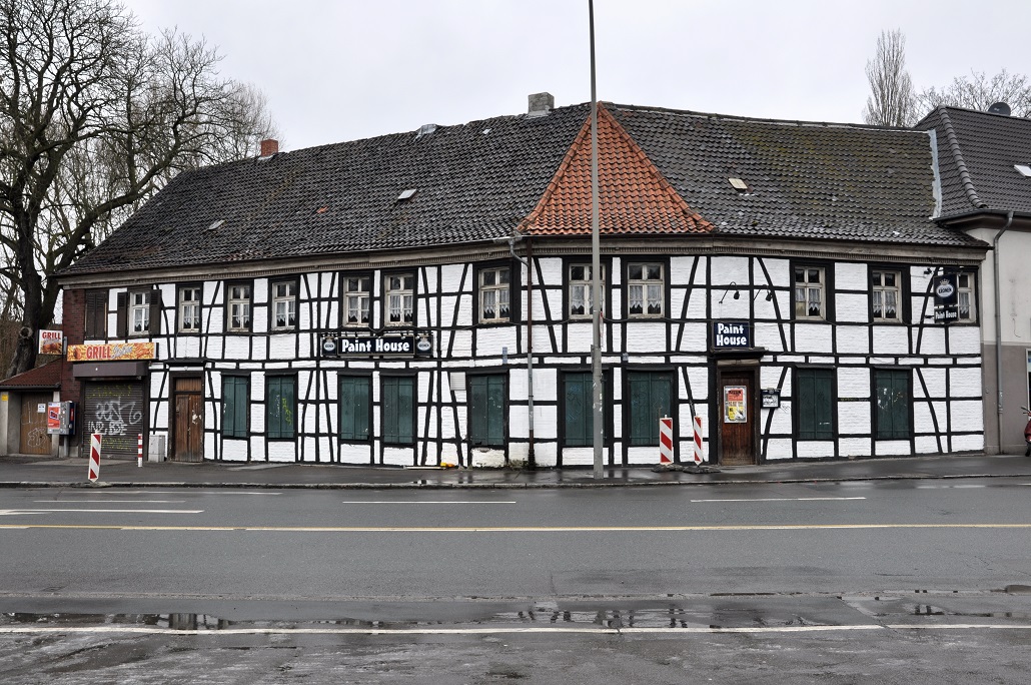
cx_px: 516
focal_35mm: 33
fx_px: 944
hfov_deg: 57.3
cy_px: 342
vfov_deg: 39.9
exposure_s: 1/50
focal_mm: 22
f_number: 11
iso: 200
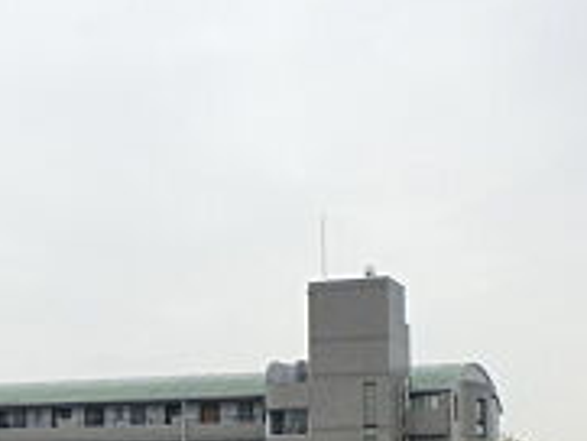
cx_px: -214
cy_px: 402
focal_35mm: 85
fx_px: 1442
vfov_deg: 17.1
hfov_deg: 20.6
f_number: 3
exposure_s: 1/500
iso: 80
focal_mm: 4.24
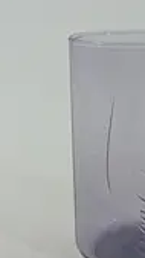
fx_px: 492
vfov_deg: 29.3
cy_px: 107
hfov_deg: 16.6
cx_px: 125
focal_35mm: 72
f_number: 1.8
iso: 55
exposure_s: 1/103
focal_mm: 4.22
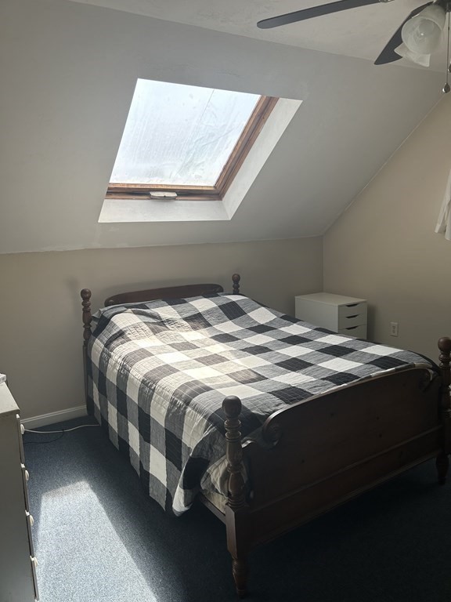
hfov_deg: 53.1
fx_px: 452
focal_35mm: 26
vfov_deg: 67.3
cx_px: 226
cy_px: 301
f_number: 1.5
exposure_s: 1/526
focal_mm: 5.7
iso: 50
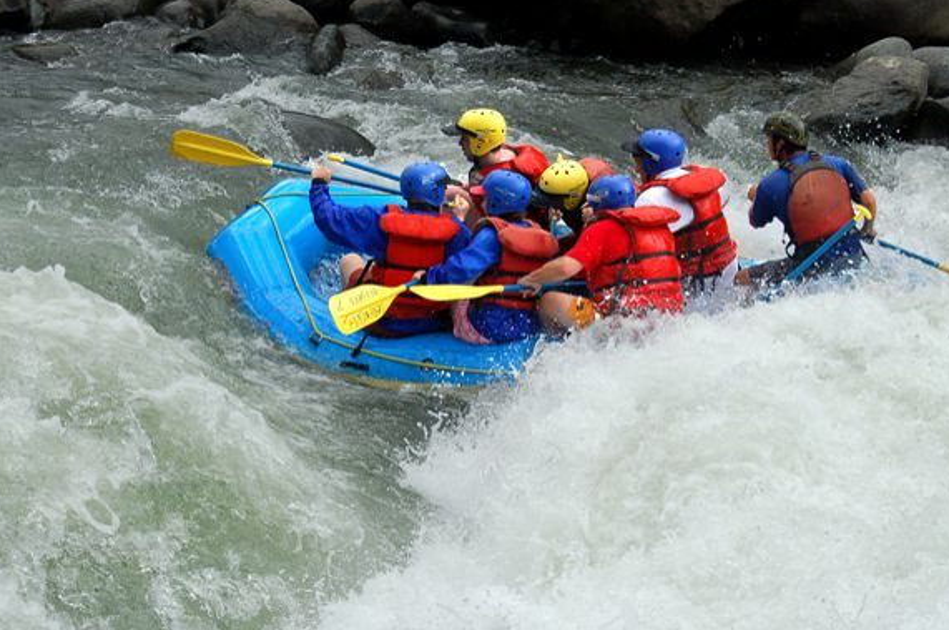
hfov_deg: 14.2
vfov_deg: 9.4
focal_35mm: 145
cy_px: 319
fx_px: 3817
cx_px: 520
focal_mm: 80
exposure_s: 1/1000
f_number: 8
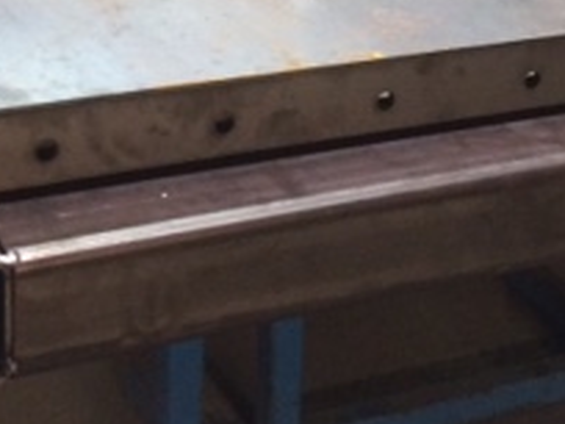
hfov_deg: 21.5
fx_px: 1485
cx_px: 271
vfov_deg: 15.3
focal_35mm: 91
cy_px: -152
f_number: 2.2
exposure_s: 1/20
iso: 320
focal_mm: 4.15
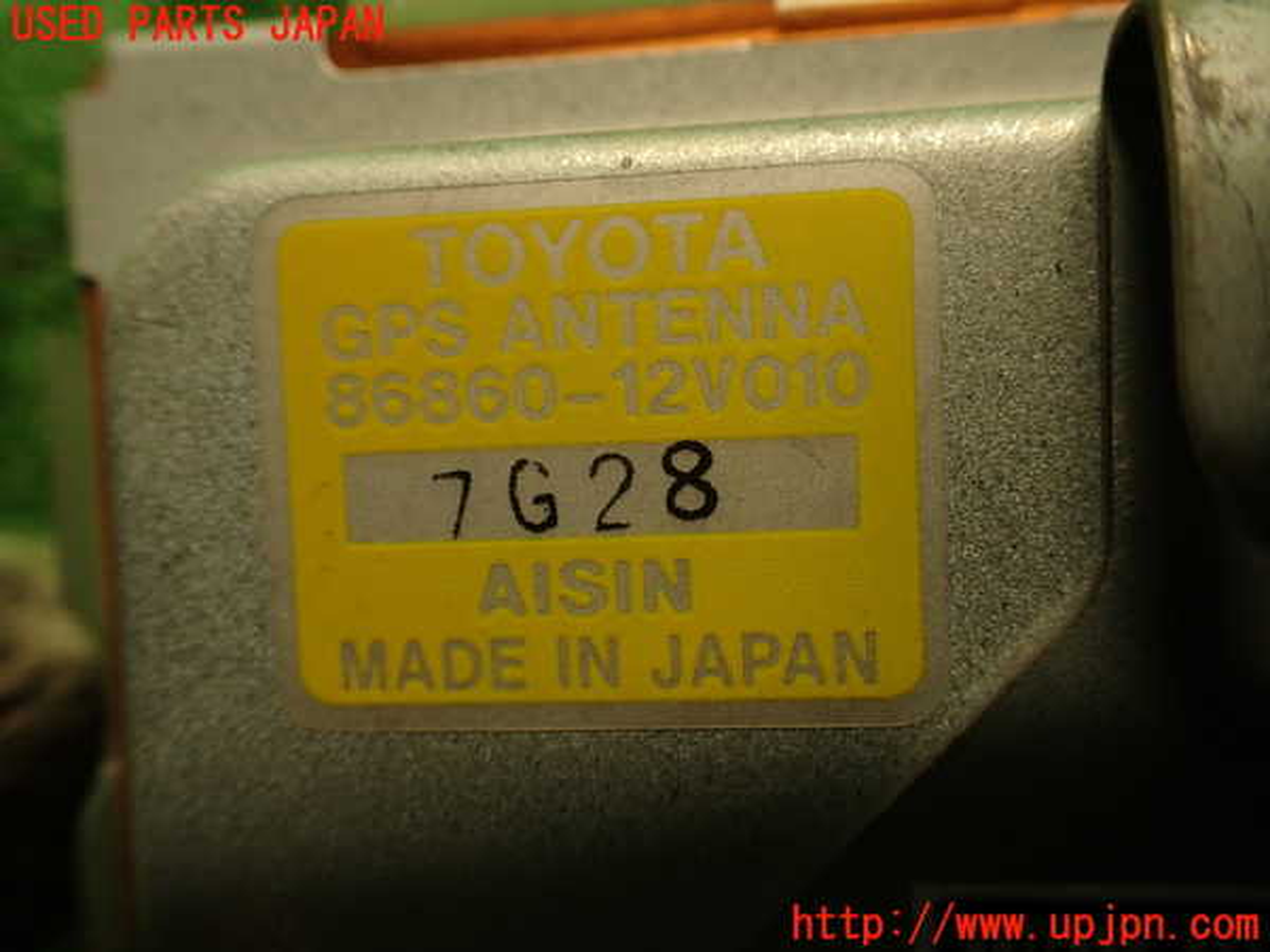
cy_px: 476
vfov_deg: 46.8
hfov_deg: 60.0
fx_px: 1101
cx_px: 635
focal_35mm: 30
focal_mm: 5.4
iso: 200
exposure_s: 1/40
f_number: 2.3
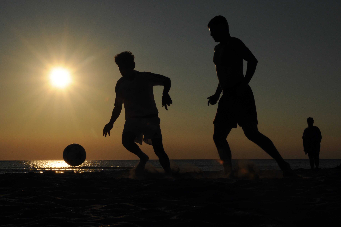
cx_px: 170
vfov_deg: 23.7
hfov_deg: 35.1
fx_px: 539
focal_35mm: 57
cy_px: 114
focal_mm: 38
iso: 400
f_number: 22
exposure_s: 1/1600
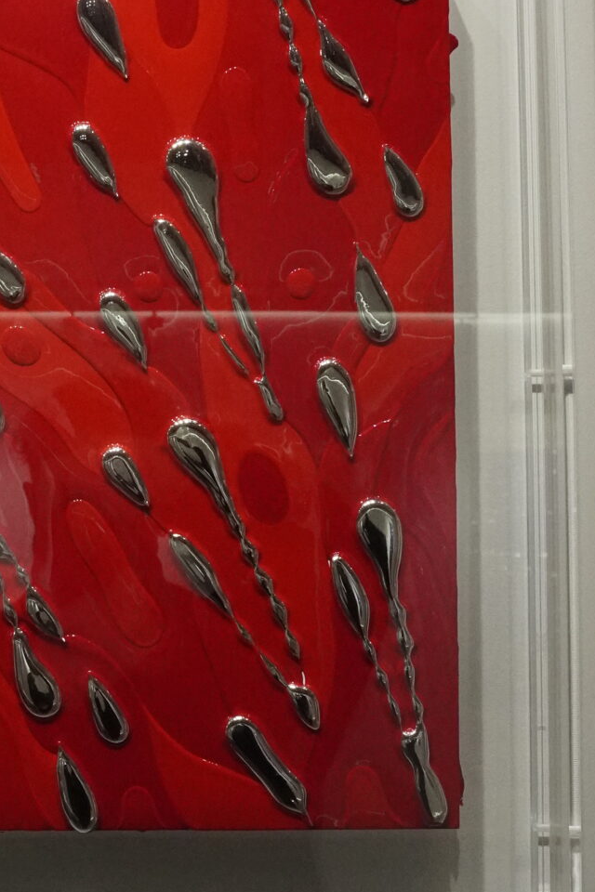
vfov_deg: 28.1
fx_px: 1785
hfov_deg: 18.7
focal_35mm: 72
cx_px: 93
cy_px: 467
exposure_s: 1/1000
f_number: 5.6
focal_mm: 18
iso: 4000
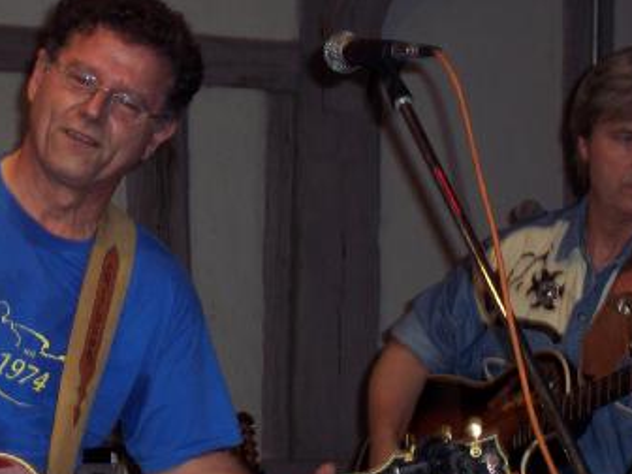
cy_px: 276
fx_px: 3177
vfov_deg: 8.5
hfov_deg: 11.3
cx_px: 190
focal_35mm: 174
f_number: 4.8
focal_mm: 24
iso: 140
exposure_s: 1/125
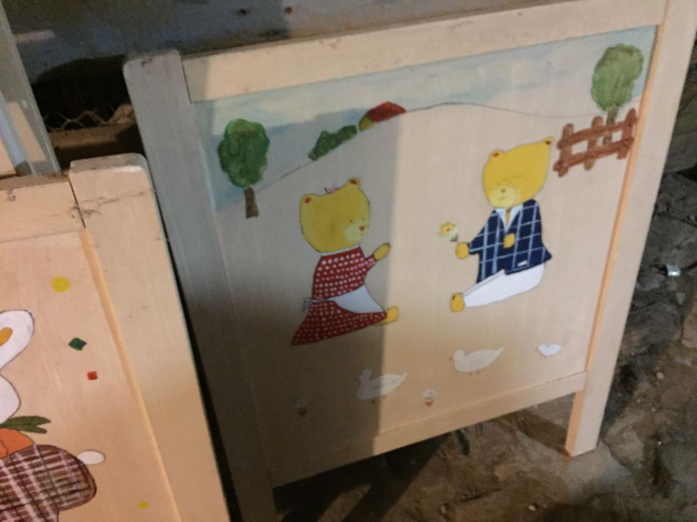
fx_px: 584
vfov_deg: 48.2
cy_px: 261
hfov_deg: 61.7
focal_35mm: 29
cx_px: 348
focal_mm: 4.15
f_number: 2.2
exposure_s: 1/17
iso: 640
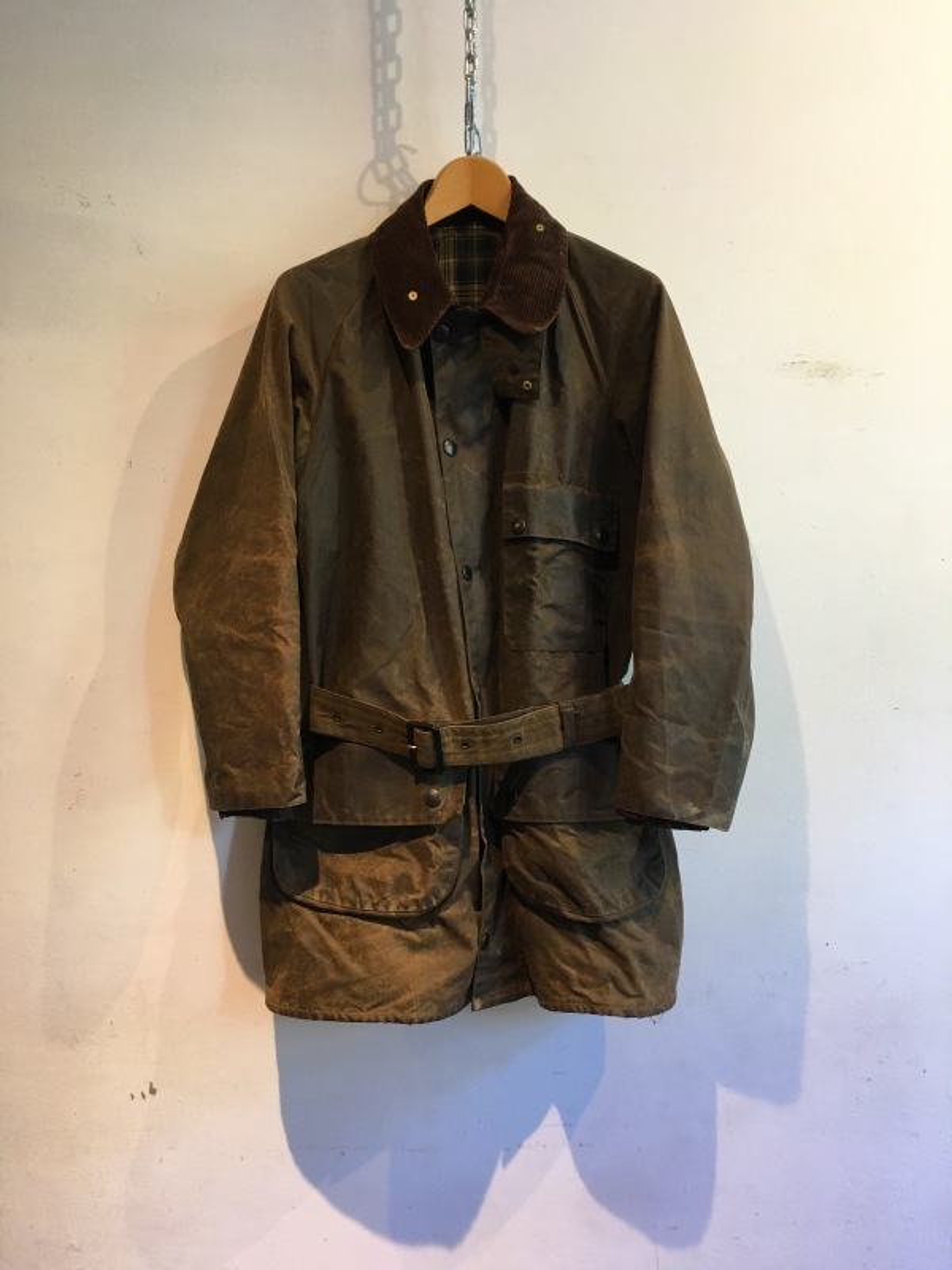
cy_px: 635
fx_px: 1063
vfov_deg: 61.7
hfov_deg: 48.2
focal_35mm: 29
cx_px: 476
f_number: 2.2
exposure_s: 1/33
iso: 64
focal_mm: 4.15
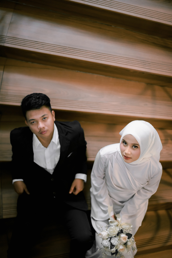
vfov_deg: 23.9
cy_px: 129
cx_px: 86
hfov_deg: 16.1
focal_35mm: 85
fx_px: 609
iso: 800
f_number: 1.4
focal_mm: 85
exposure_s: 1/160
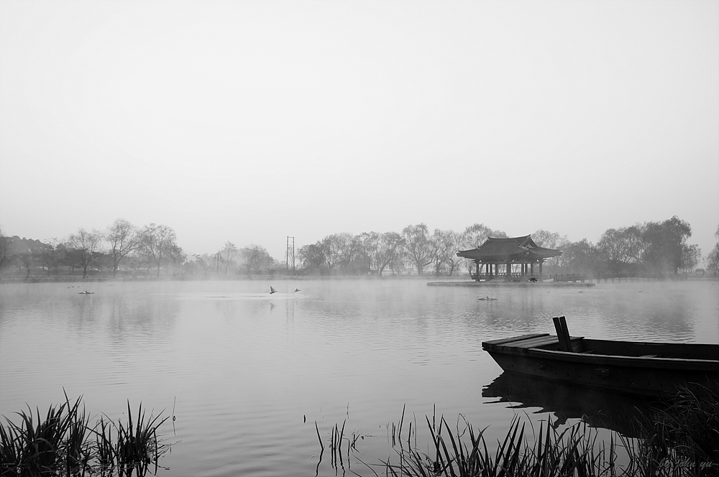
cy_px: 238
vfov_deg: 50.3
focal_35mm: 26
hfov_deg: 70.5
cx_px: 360
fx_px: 509
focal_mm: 17
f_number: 8
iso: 400
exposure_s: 1/50
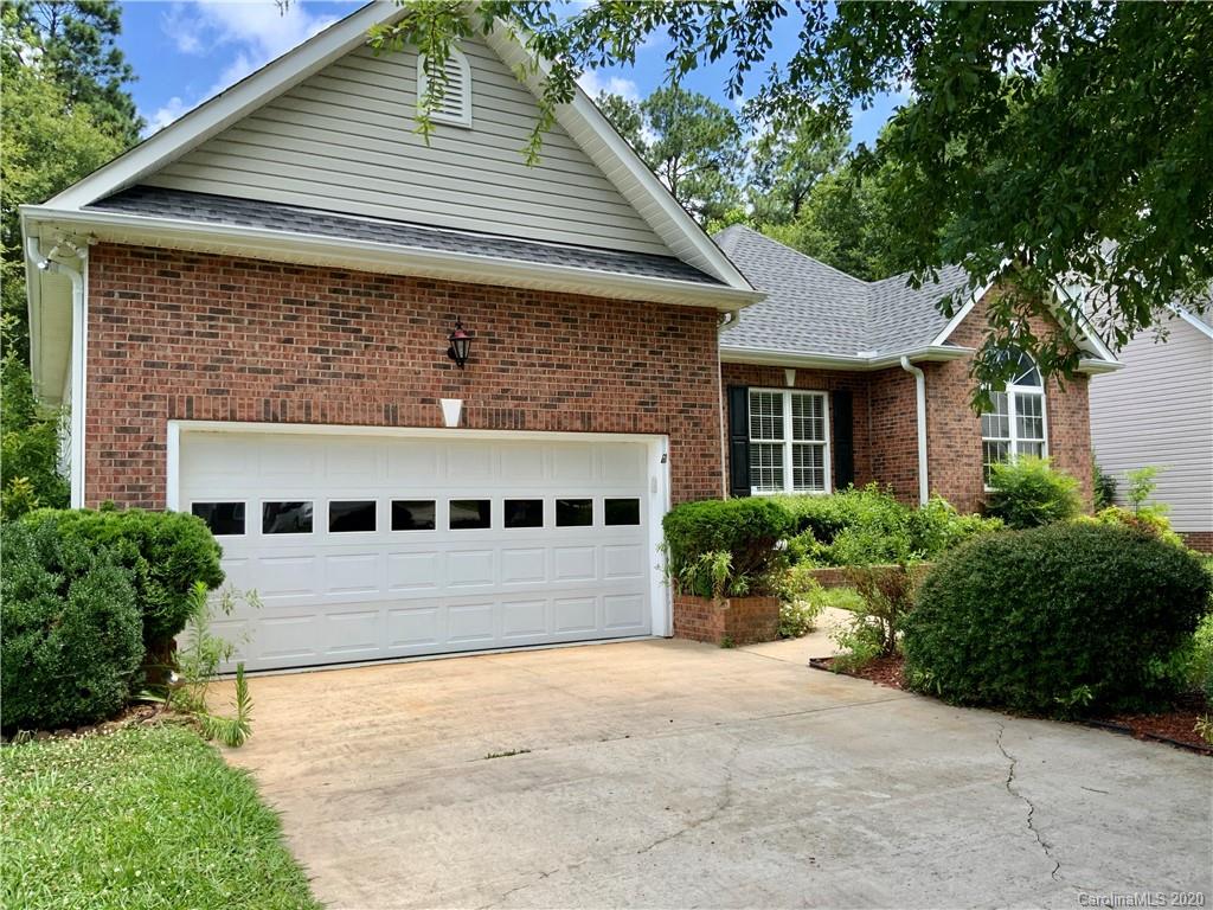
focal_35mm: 29
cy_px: 455
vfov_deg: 48.2
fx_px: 1016
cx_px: 606
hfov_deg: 61.7
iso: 16
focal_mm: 3
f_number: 1.8
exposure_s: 1/700
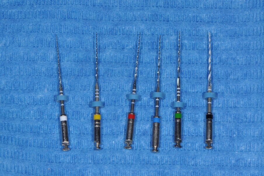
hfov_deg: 13.1
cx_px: 132
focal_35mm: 158
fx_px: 1154
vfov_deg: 8.7
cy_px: 88
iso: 200
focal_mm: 105
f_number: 22
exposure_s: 1/50
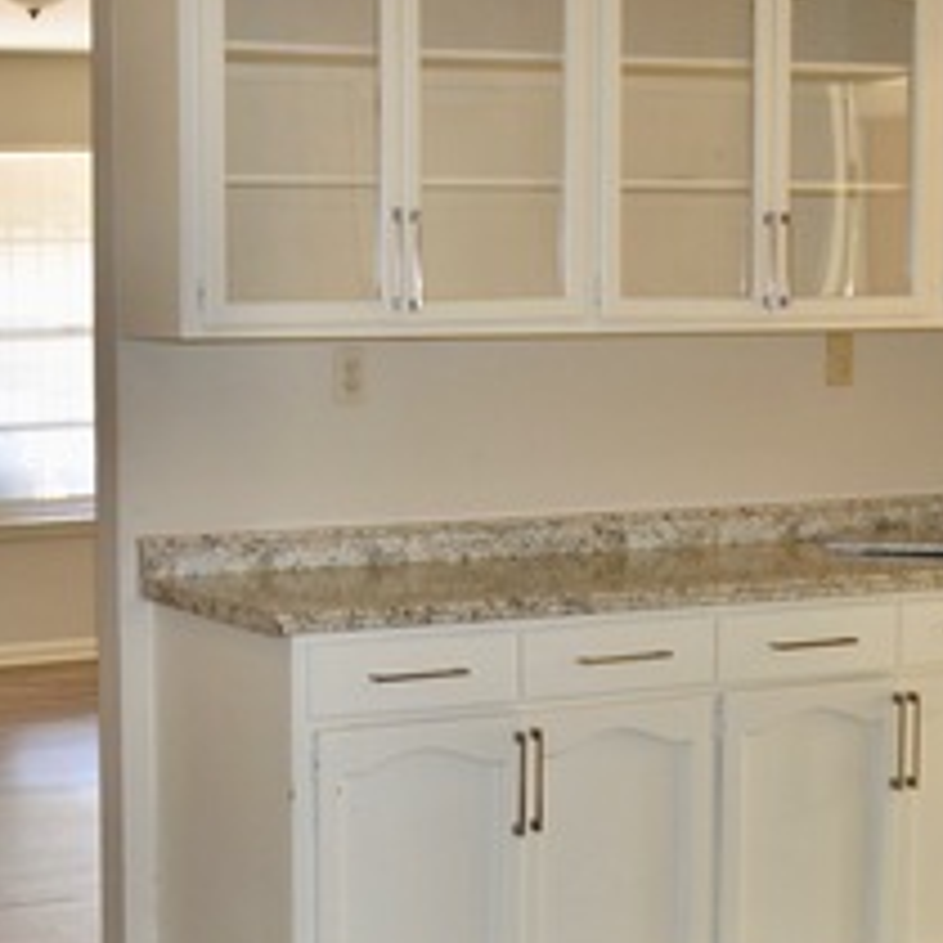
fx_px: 2157
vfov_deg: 24.7
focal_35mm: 70
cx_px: -9
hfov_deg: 23.6
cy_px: 445
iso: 400
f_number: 3.5
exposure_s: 1/60
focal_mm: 18
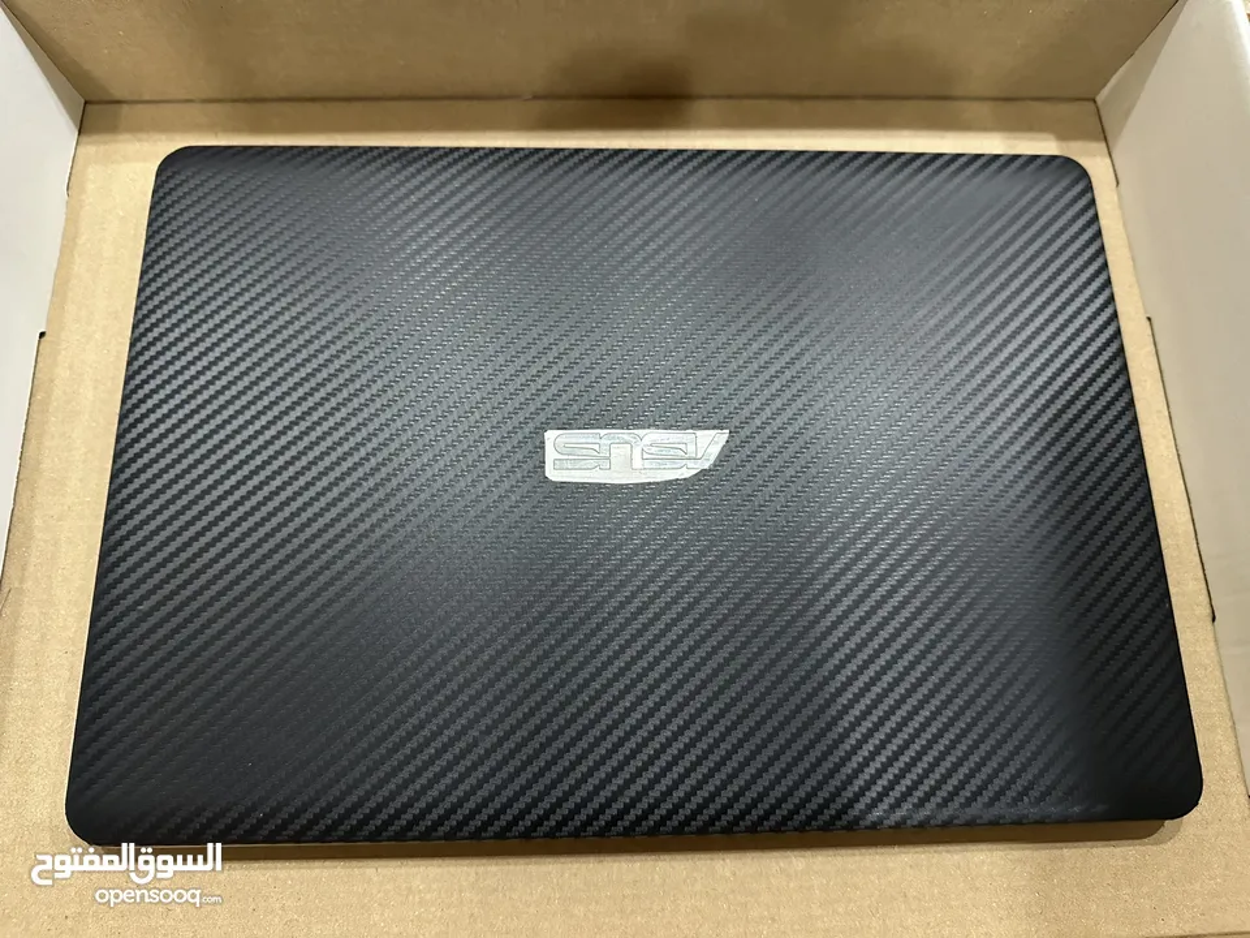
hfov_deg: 71.6
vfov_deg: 56.8
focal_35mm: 24
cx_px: 625
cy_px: 469
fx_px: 867
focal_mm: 6.86
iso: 640
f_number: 1.78
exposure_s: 1/60
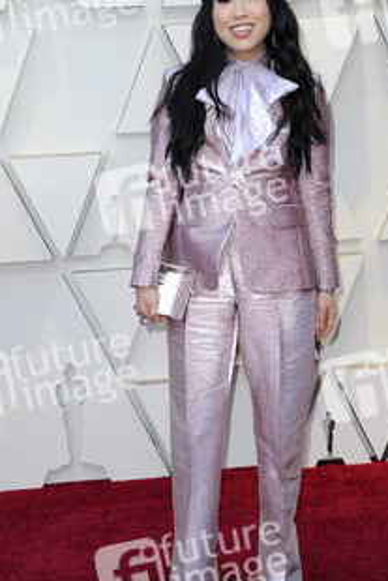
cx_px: 246
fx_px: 1292
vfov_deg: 25.4
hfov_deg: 17.1
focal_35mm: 80
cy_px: 285
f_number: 8
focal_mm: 62
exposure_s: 1/250
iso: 800
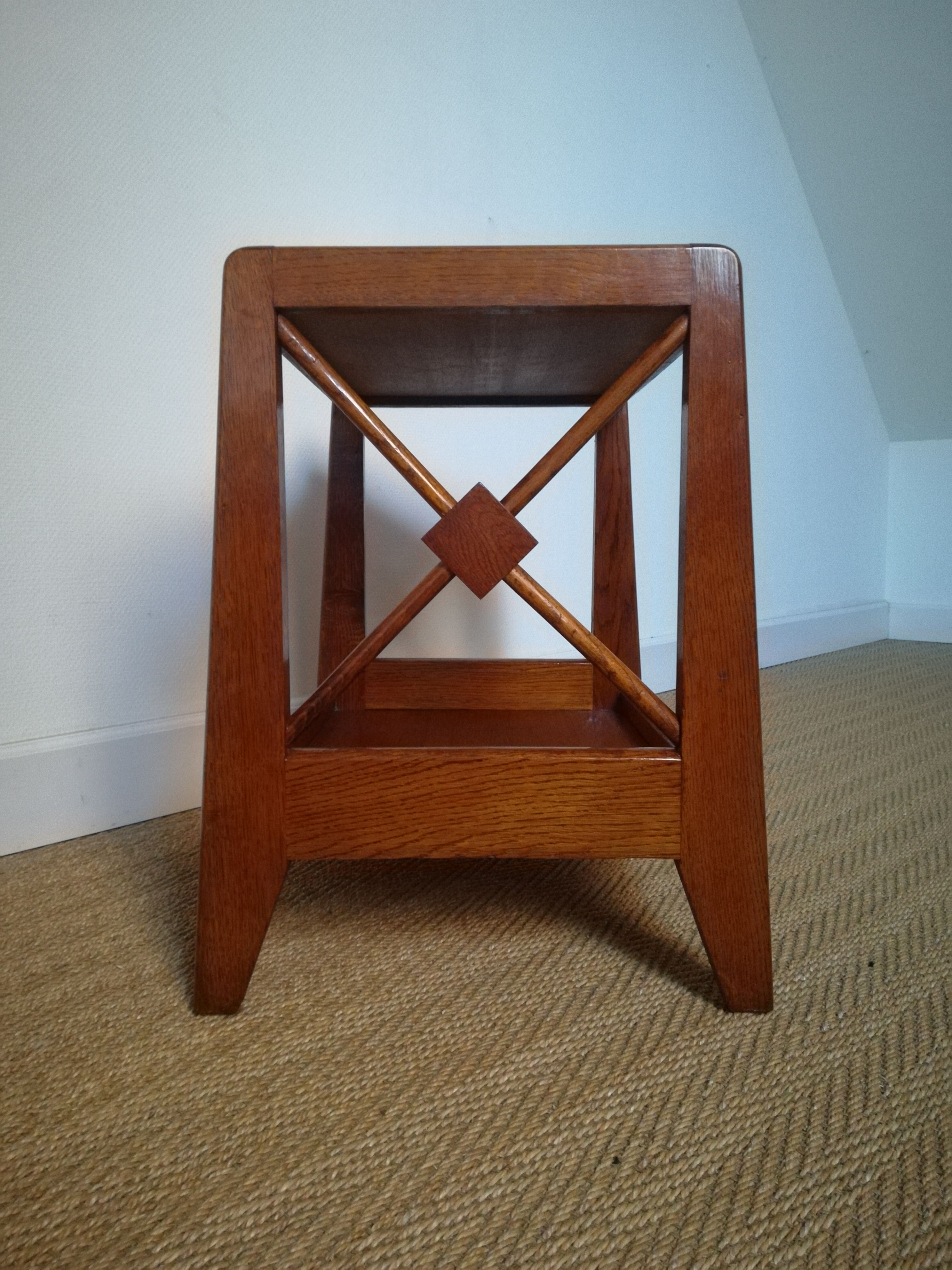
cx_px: 476
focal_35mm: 26
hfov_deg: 53.1
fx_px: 953
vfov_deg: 67.3
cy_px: 635
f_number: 2.2
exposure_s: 1/14.3
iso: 1250
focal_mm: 3.83
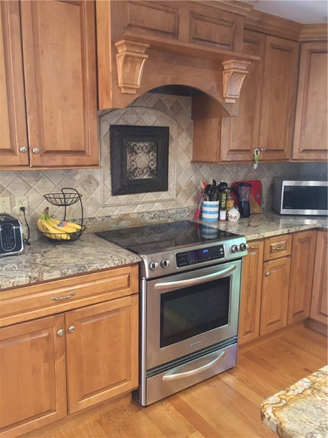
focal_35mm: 29
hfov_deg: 48.2
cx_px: 164
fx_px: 366
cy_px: 219
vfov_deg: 61.7
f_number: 2.2
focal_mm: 4.15
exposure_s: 1/15
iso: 250
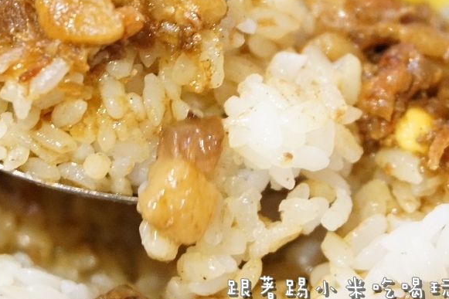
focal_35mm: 98
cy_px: 49
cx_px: 128
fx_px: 1220
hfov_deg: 20.7
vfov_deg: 13.9
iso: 3200
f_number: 5.6
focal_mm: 37
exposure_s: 1/60
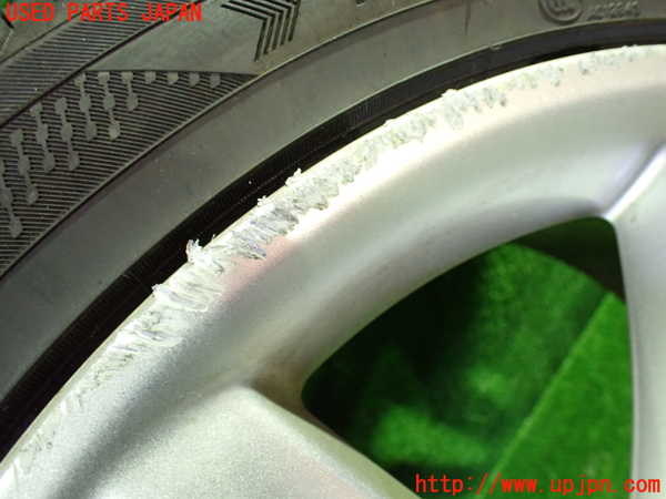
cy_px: 250
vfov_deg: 46.8
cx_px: 333
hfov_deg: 60.0
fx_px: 577
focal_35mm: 30
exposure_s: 1/30
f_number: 2.3
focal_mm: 5.4
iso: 800
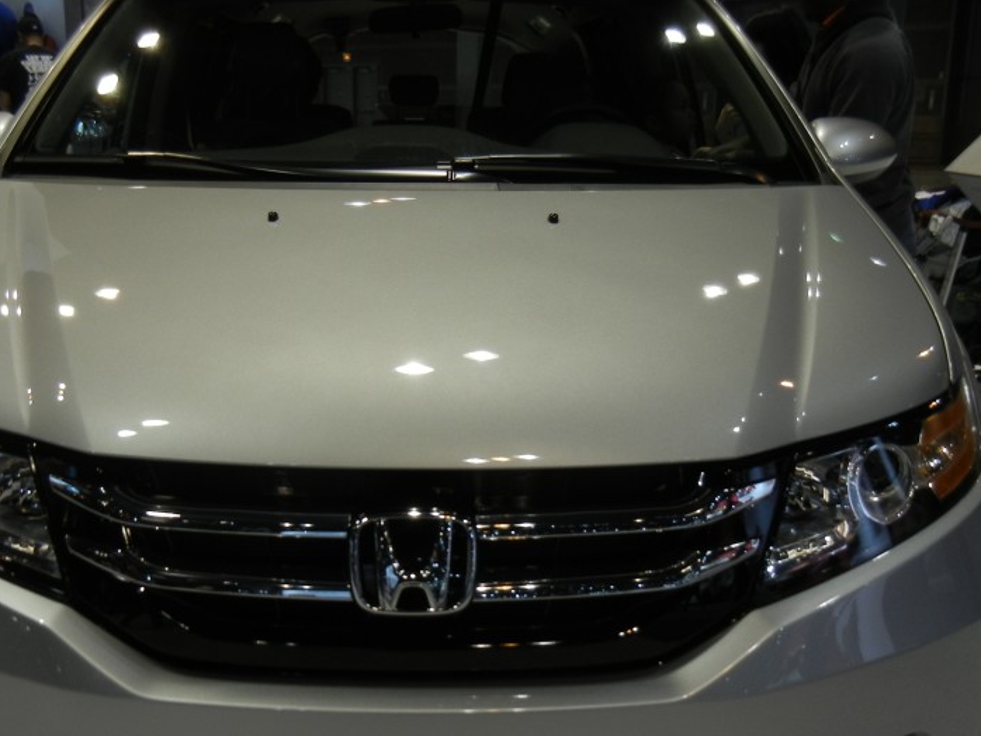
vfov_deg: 32.8
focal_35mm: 44
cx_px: 409
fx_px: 1247
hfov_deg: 42.8
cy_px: 421
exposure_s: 1/63.4
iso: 160
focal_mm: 5.4
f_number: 3.5
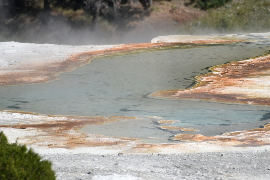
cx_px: 171
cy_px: 79
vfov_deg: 2.3
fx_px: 4418
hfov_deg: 3.5
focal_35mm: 589
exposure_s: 1/640
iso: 100
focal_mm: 300
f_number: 6.3
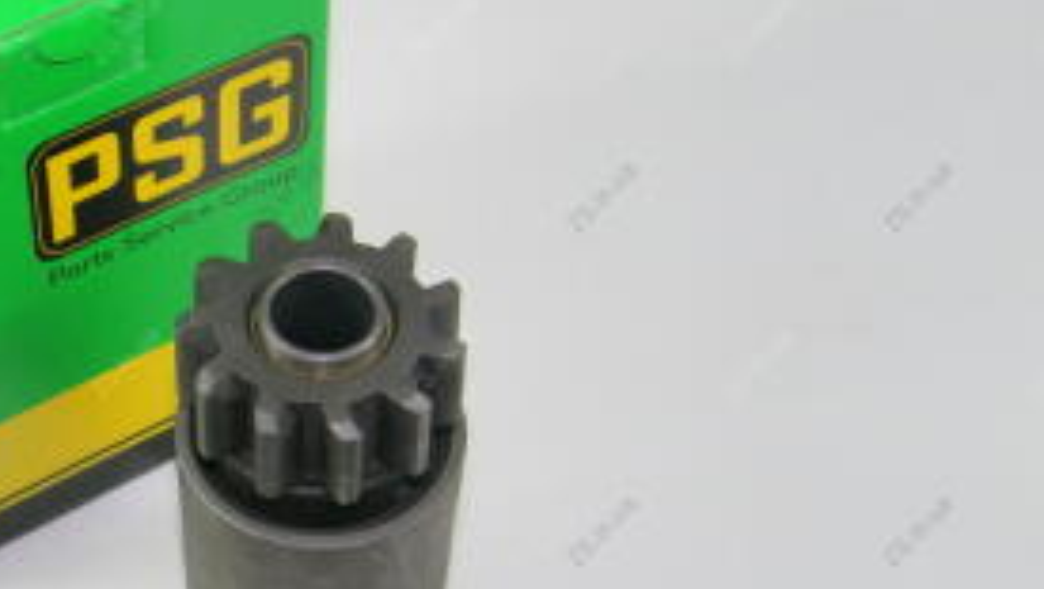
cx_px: 251
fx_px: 2077
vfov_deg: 16.1
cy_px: 403
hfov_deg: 27.8
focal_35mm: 75
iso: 80
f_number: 3.9
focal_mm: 7.7
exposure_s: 1/160
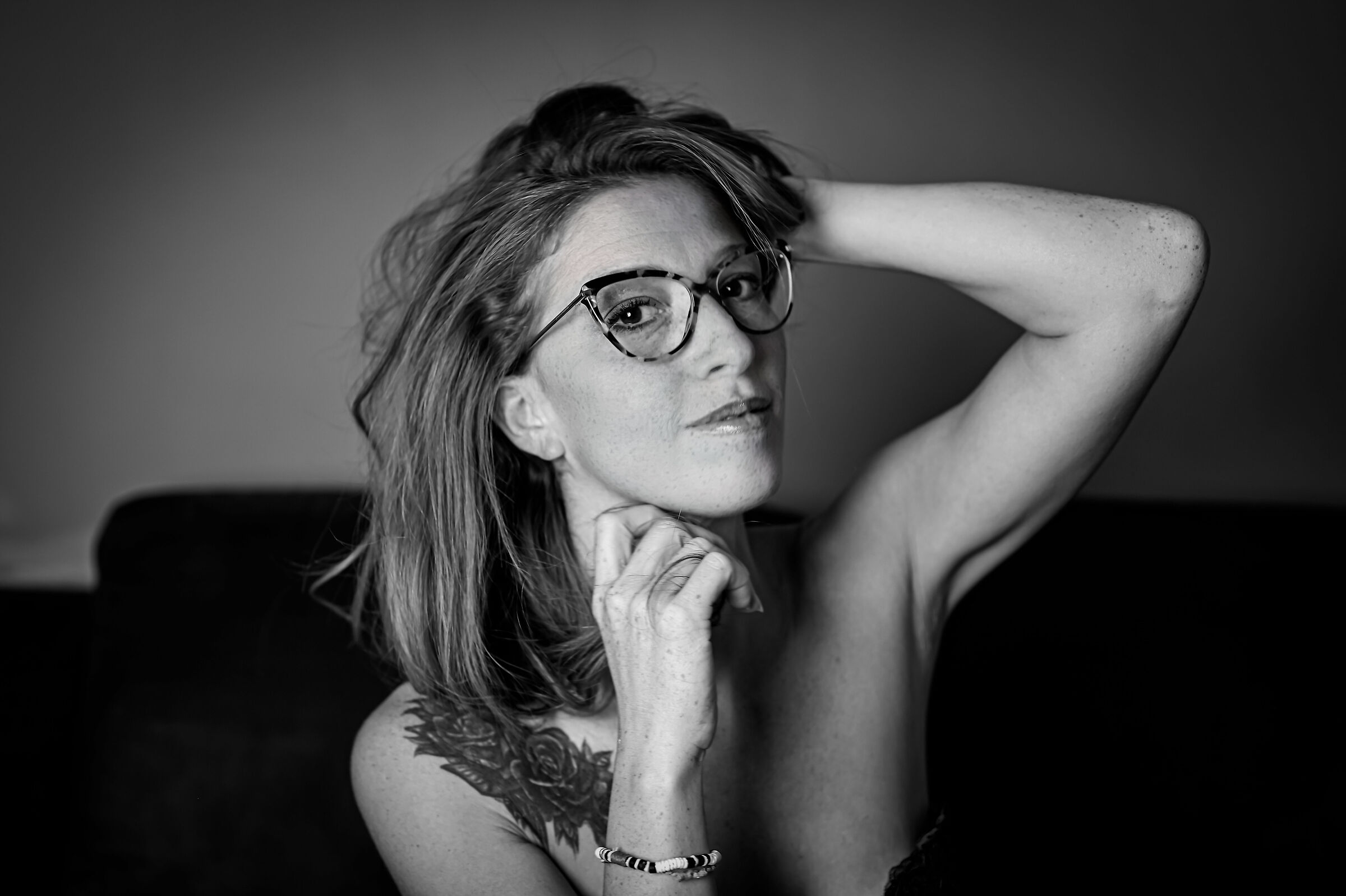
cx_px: 673
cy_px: 448
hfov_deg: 39.6
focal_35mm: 50
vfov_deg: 27.0
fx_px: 1868
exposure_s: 1/50
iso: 320
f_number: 2.8
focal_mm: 50
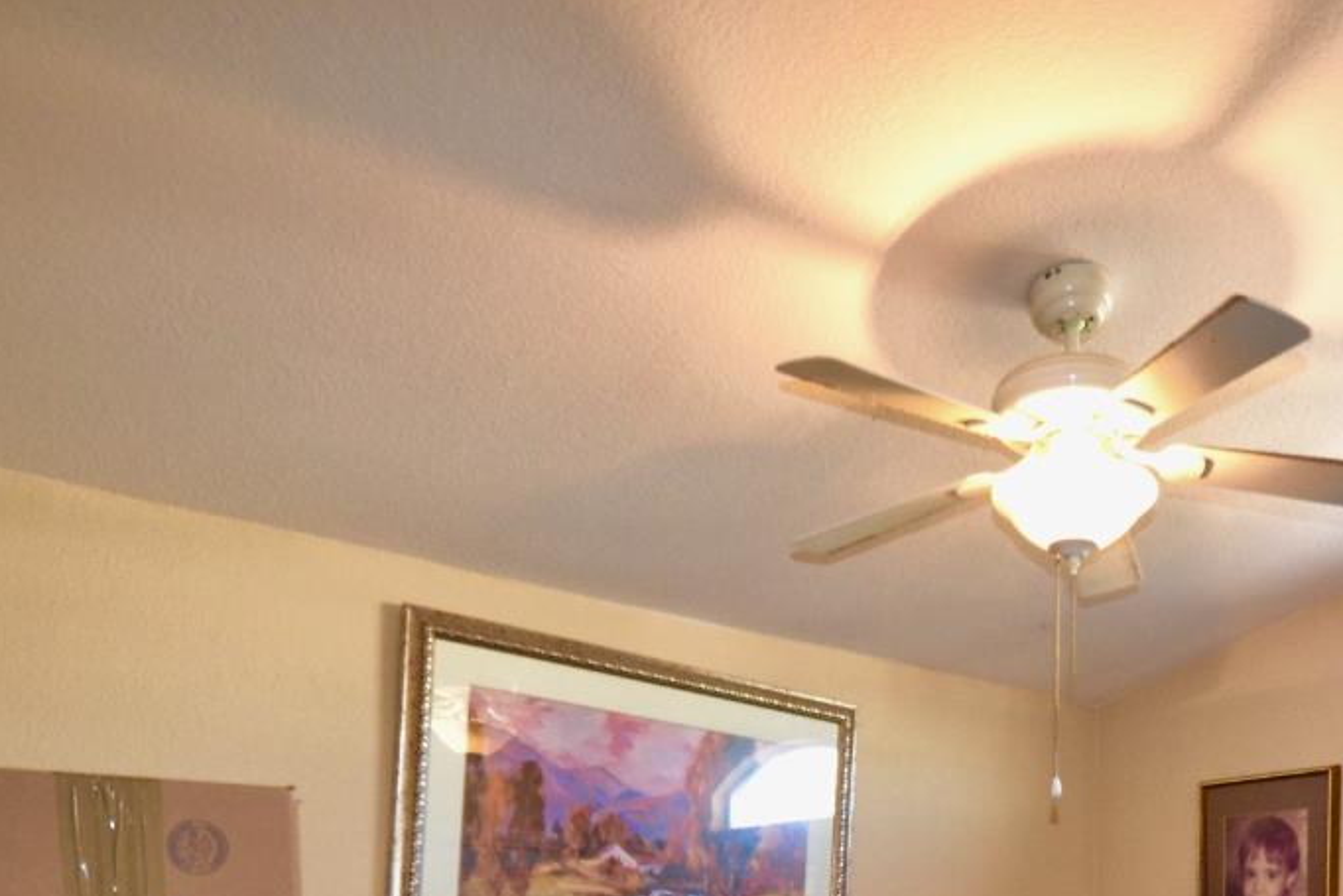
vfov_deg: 35.2
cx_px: 963
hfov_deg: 55.2
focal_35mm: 33
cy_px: 949
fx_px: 1231
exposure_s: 1/60
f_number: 3.5
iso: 1600
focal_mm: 10
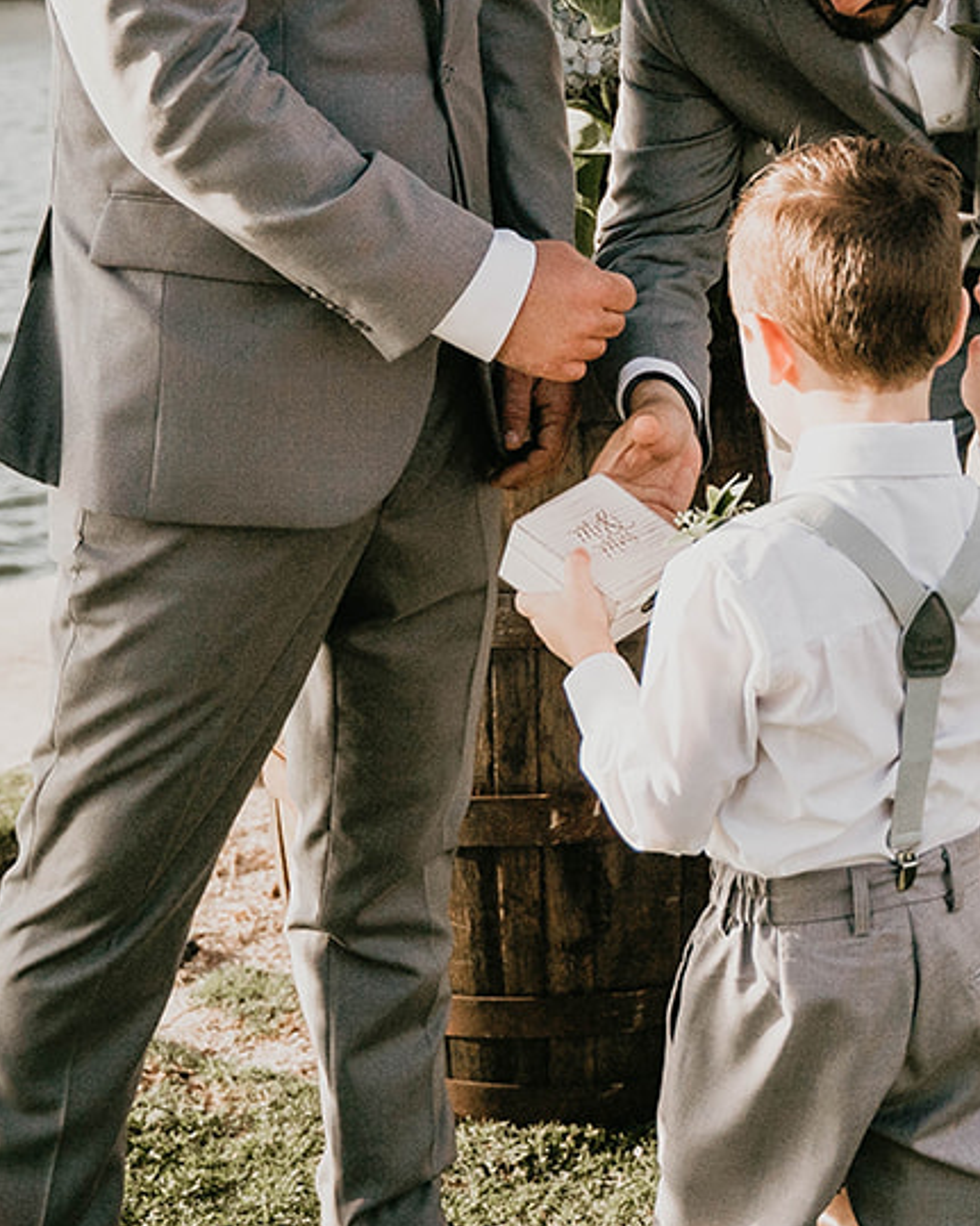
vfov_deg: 23.9
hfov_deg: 19.5
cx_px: 746
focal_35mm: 78
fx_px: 2829
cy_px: 174
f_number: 2.8
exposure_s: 1/8000
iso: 320
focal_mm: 28
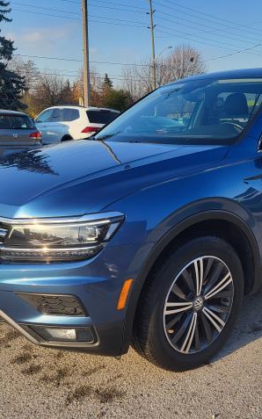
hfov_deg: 34.1
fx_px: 423
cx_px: 177
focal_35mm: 37
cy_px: 209
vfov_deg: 52.8
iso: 40
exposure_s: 1/754
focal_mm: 5.4
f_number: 1.8
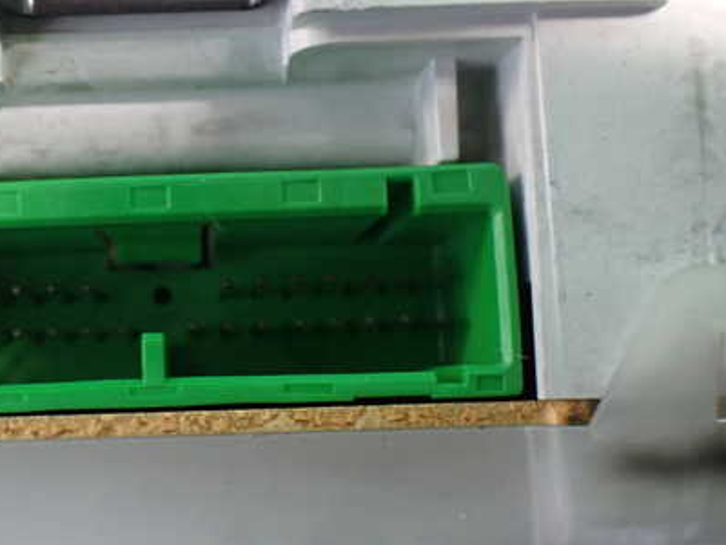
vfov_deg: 32.2
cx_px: 183
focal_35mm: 45
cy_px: 276
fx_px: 944
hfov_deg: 40.9
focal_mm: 5.4
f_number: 2.3
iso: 800
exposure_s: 1/30
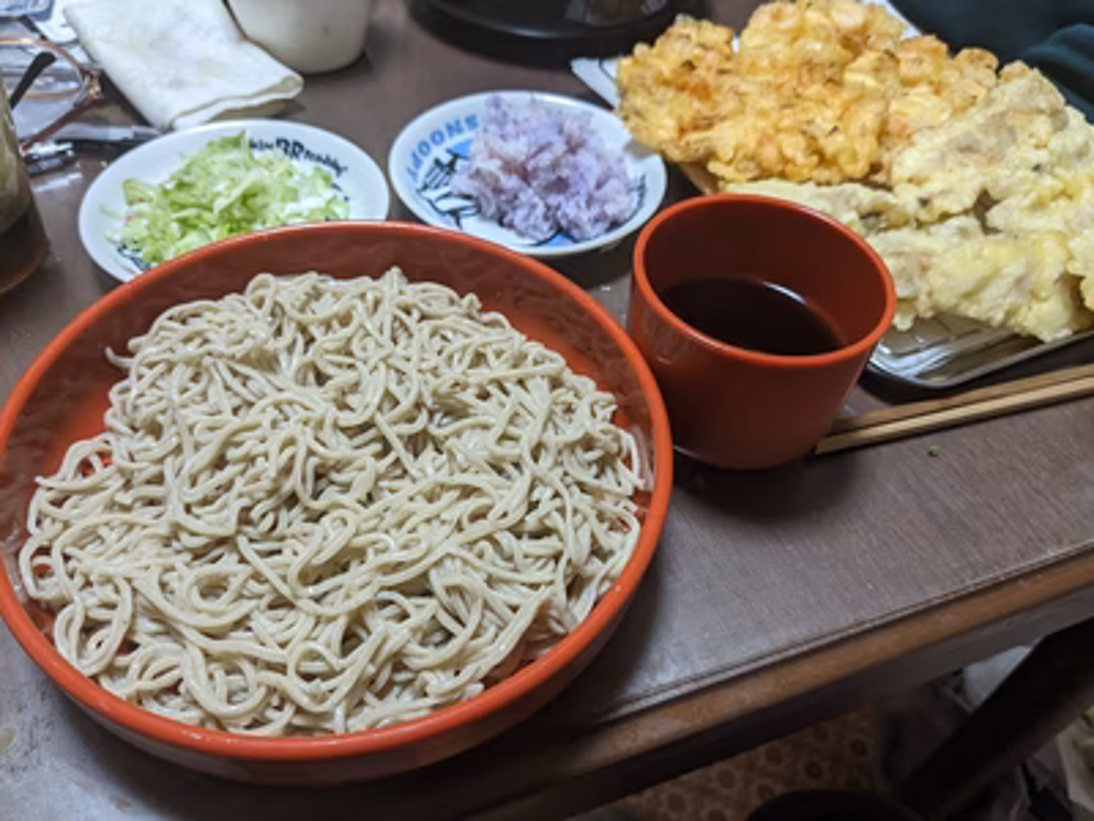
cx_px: 547
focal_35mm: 27
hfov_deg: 65.3
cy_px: 410
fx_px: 853
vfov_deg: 51.4
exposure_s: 1/50
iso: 96
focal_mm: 4.38
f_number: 1.73
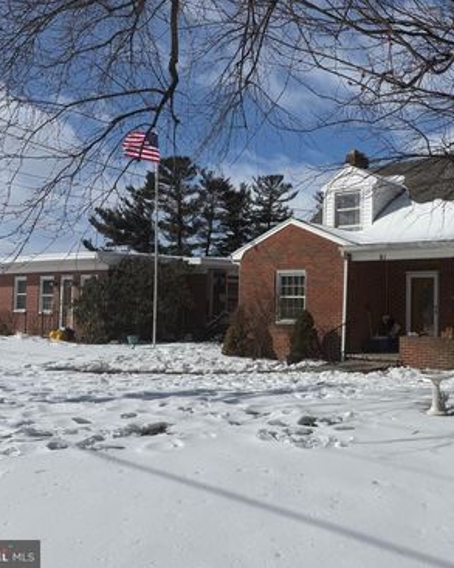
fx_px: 537
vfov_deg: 55.6
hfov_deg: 44.5
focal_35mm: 32
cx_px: 333
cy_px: 280
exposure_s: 1/11905
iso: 80
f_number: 1.78
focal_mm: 6.76
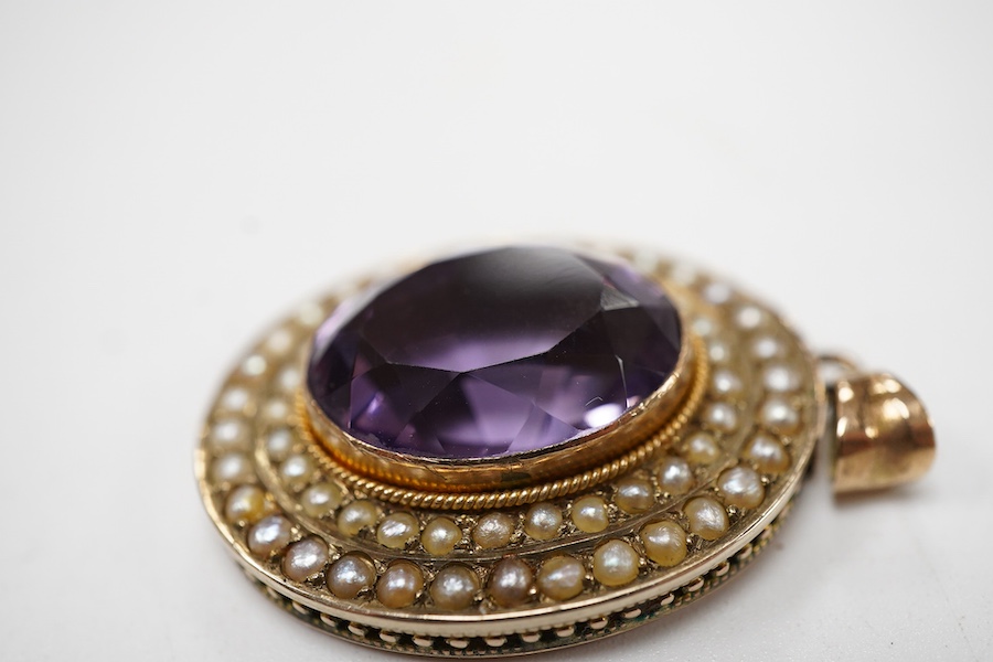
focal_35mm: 45
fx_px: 1241
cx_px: 496
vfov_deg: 29.9
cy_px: 331
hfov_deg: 43.6
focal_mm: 30
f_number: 10
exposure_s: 1/125
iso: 1250
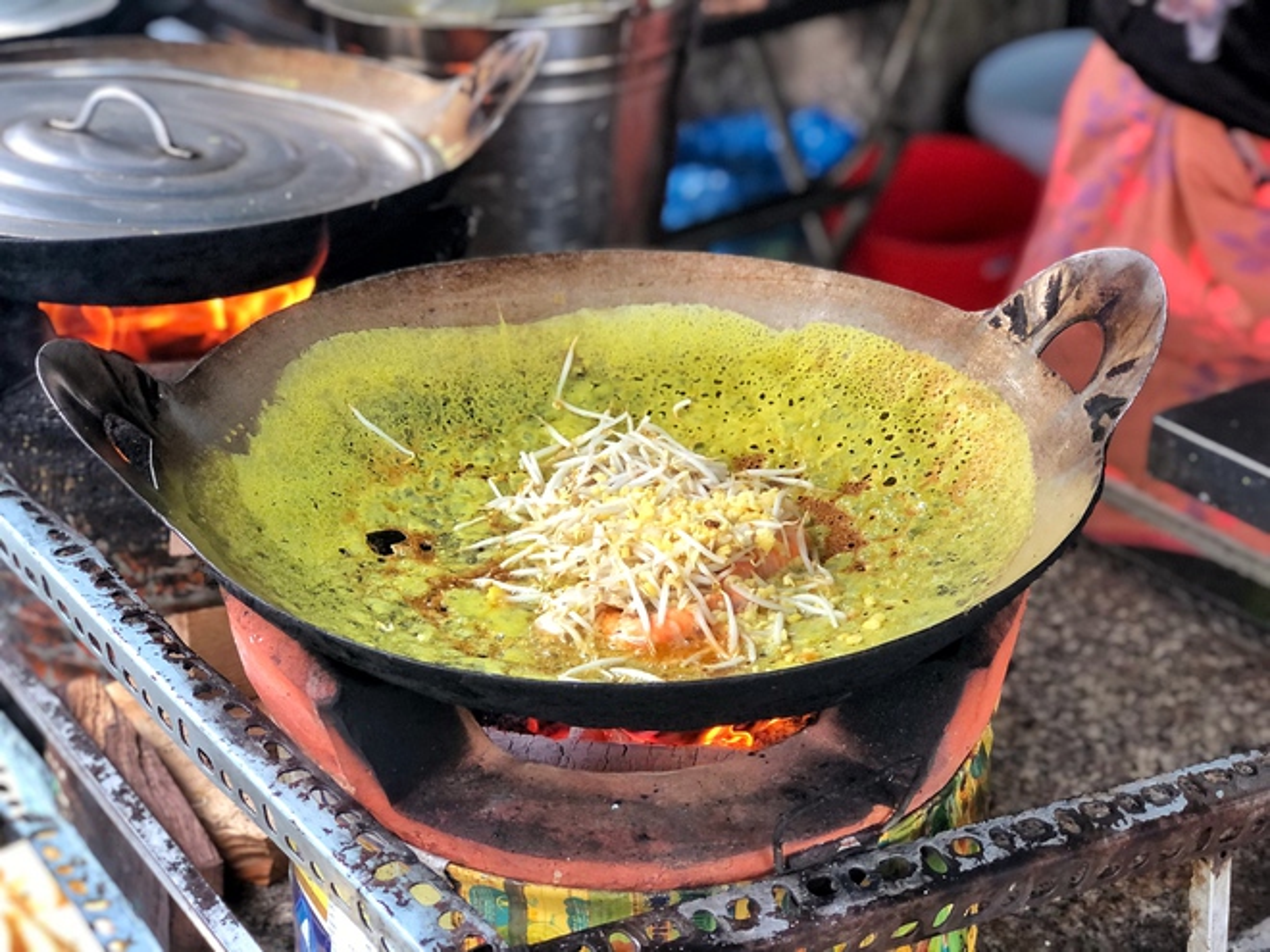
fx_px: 2091
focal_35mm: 57
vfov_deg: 25.7
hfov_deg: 33.8
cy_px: 476
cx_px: 635
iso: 50
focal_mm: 6.6
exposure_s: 1/30
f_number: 2.8
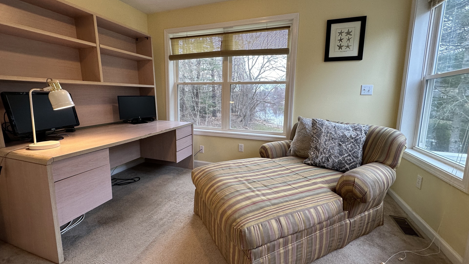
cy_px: 125
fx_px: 199
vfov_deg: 67.0
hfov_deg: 99.4
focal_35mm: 16
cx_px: 230
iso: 125
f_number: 2.2
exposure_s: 1/120
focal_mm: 2.22
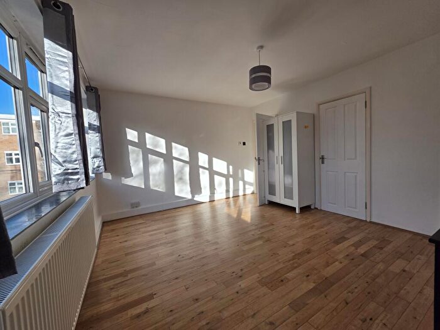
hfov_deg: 106.2
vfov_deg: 89.9
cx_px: 220
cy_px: 165
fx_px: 165
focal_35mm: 13
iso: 40
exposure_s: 1/330
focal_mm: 2.2
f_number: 1.9
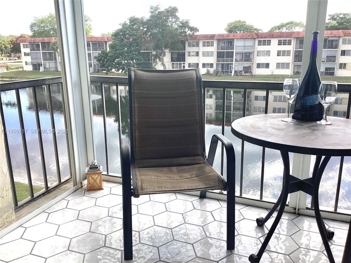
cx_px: 176
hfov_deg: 58.4
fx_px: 314
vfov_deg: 45.4
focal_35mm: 31
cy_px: 132
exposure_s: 1/306
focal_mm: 3.3
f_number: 2.4
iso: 25
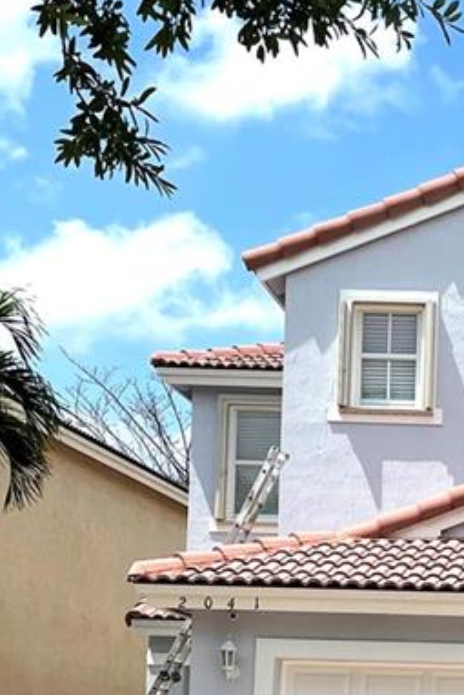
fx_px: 1642
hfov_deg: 15.1
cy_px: 719
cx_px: 651
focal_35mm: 85
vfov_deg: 22.8
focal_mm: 4.2
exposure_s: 1/5814
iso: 32
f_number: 1.6
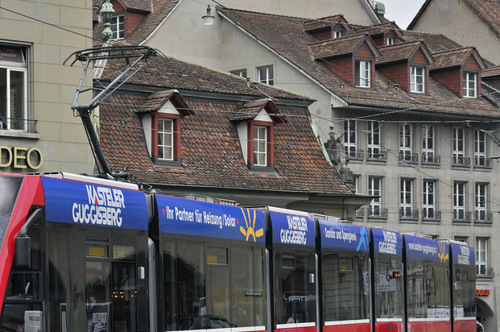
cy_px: 193
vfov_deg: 9.4
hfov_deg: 14.1
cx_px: 119
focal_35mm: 145
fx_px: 2011
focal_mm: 50
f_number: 5
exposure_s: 1/800
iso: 320
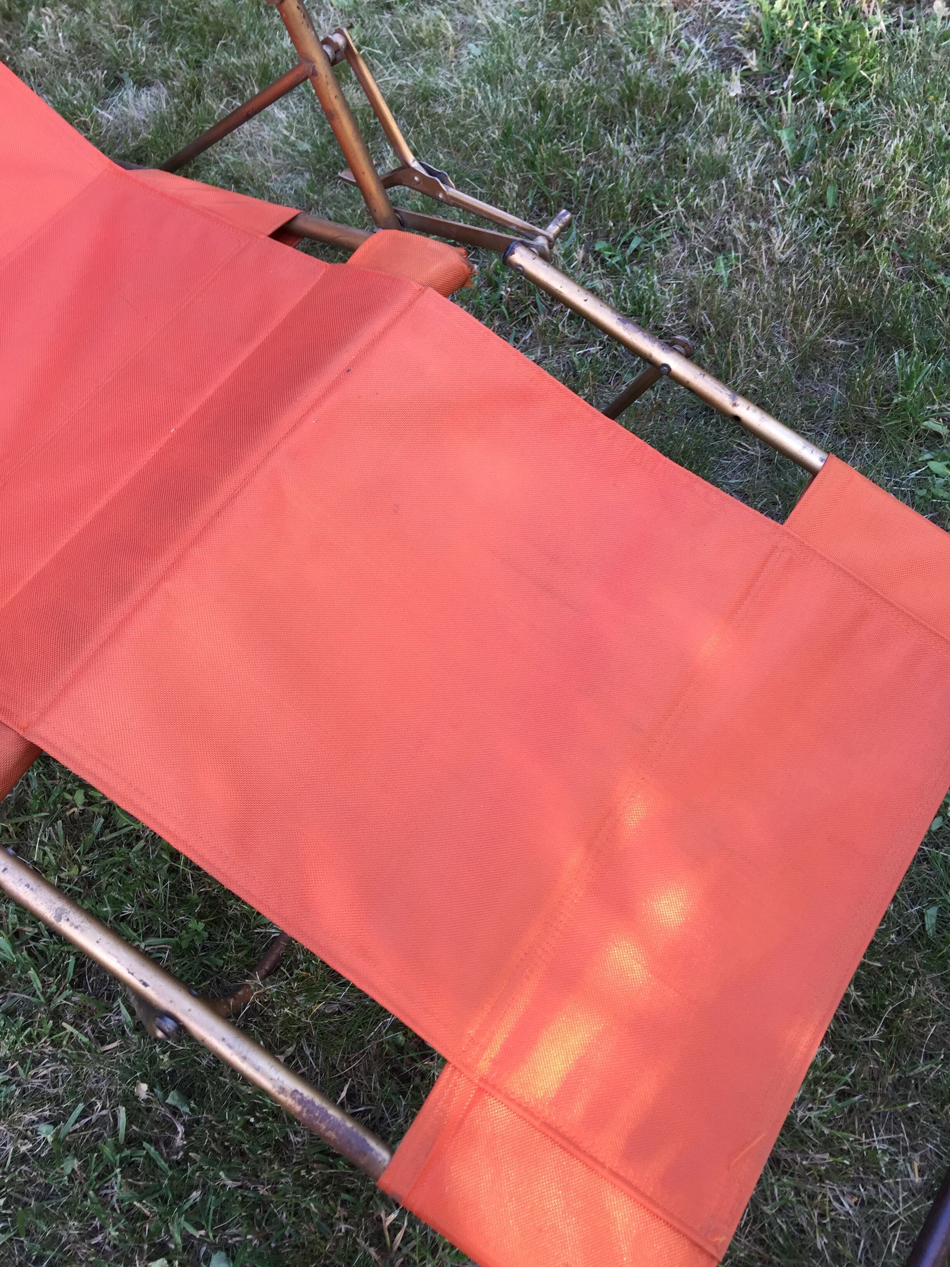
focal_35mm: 29
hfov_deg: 48.2
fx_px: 1061
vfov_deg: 61.7
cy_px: 634
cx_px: 475
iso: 40
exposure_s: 1/100
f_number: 2.2
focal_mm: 4.15
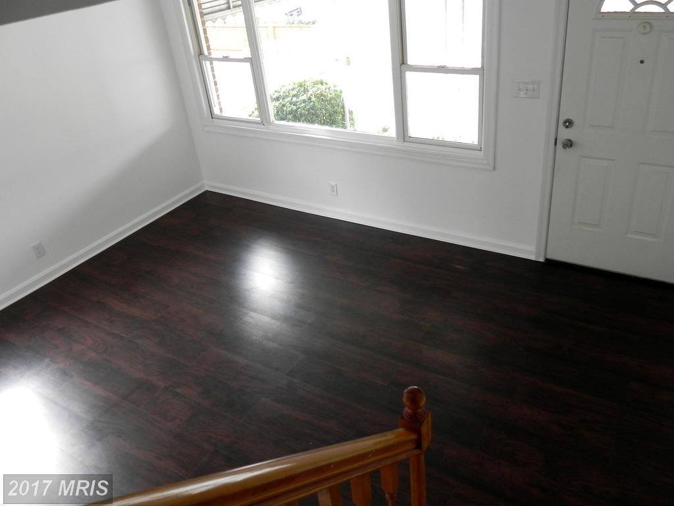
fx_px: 565
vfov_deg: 48.2
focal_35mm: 29
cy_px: 253
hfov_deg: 61.7
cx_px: 337
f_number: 2.8
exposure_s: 1/53.7
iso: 160
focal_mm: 5.2
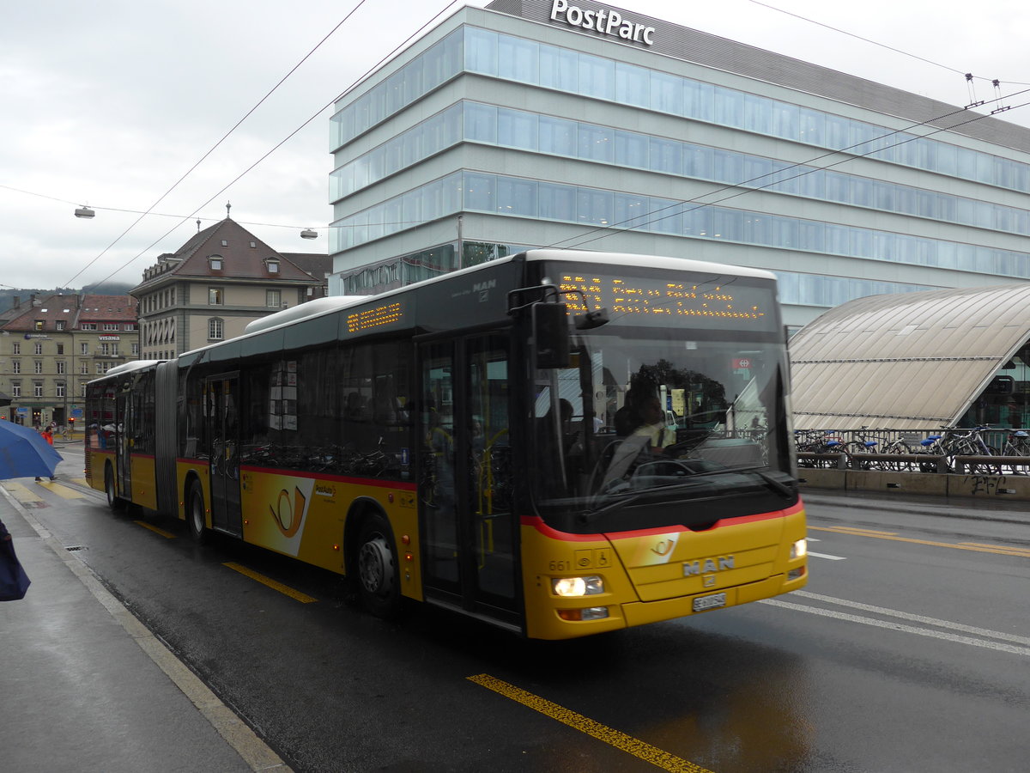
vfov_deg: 48.2
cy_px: 386
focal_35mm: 29
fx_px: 863
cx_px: 515
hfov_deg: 61.7
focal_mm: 6
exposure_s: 1/250
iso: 125
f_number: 2.8
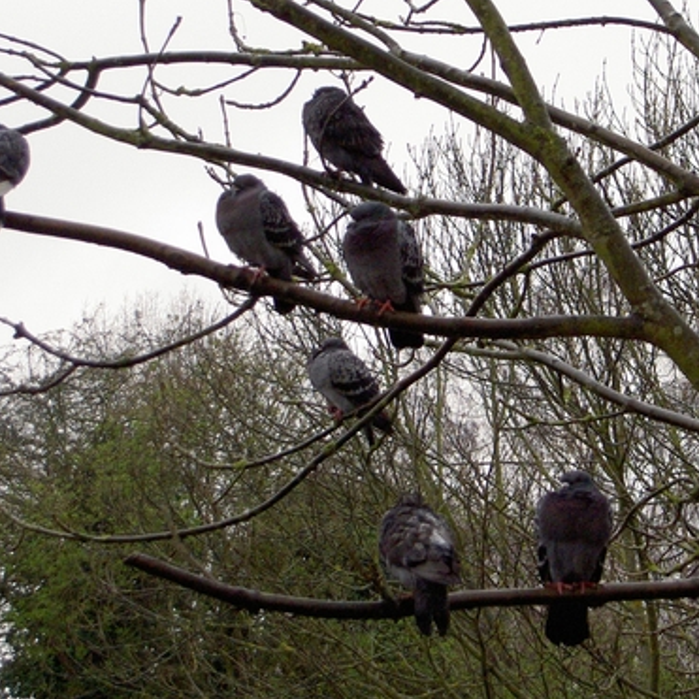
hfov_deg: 14.5
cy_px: 317
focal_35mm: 120
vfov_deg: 14.5
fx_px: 2741
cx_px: 499
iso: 200
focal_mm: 17.4
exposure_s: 1/250
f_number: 4.1
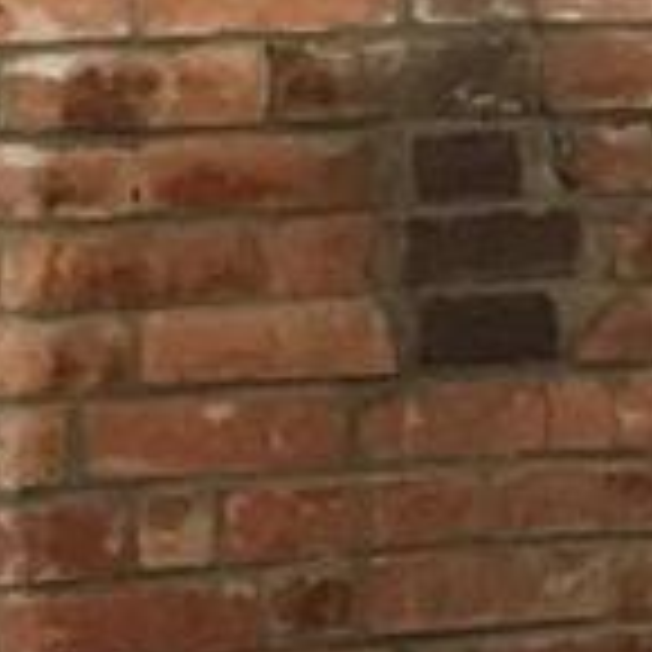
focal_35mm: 255
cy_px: 364
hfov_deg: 6.7
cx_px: 1120
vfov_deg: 6.9
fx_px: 5434
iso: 200
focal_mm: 4.15
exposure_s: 1/24
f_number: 2.2
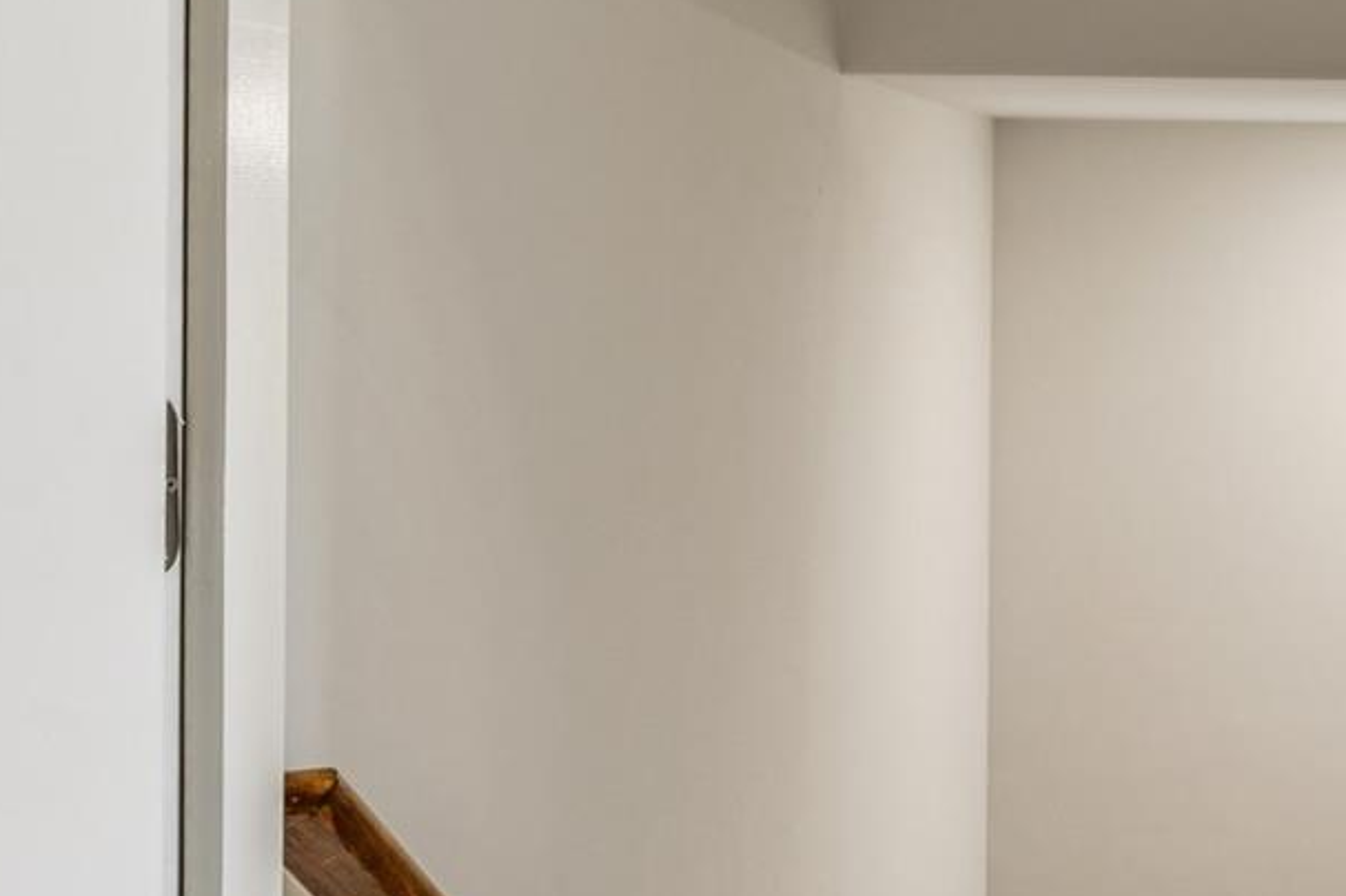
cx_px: 2096
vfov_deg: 24.8
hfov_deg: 25.6
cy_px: 560
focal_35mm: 54
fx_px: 2030
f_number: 13
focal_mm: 16.1
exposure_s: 1/1.67
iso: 100
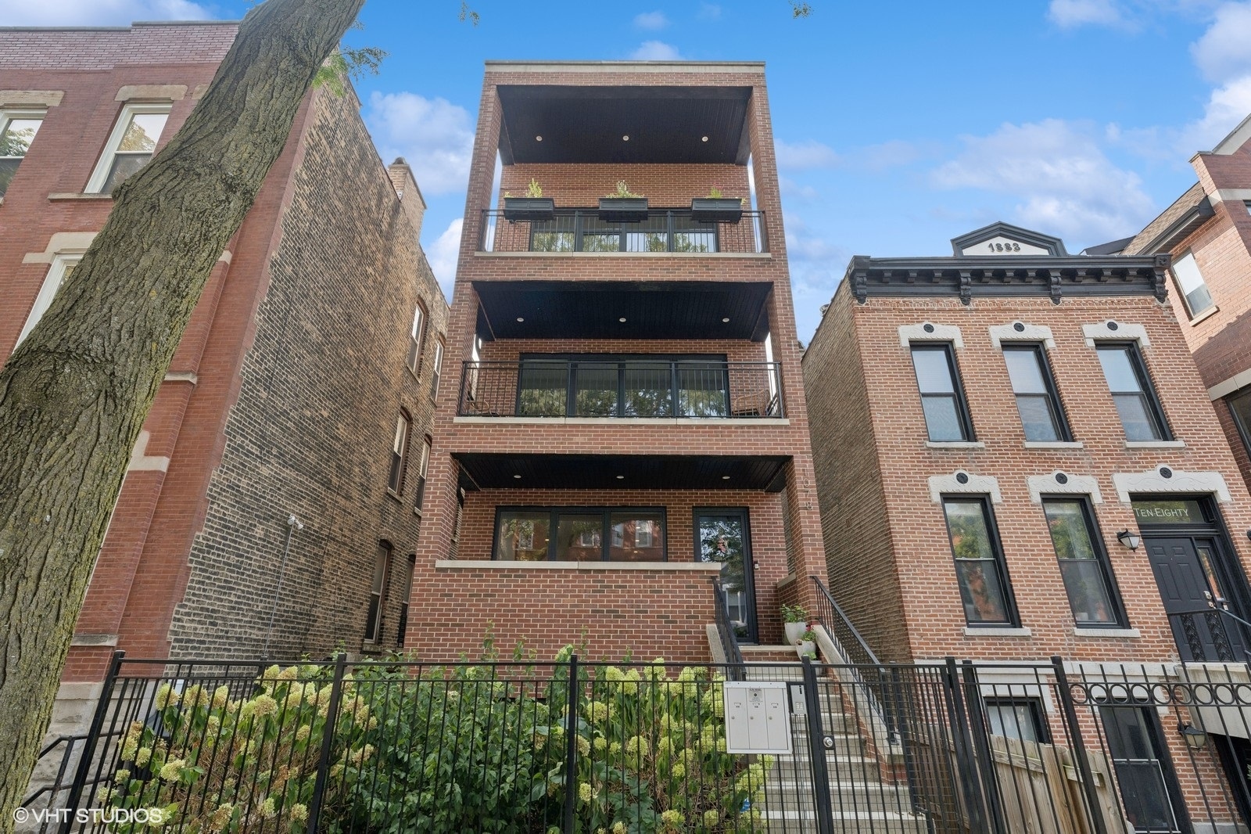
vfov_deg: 70.4
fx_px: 591
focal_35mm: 17
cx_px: 626
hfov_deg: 93.3
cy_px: 417
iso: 320
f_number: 7.1
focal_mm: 17
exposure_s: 1/400
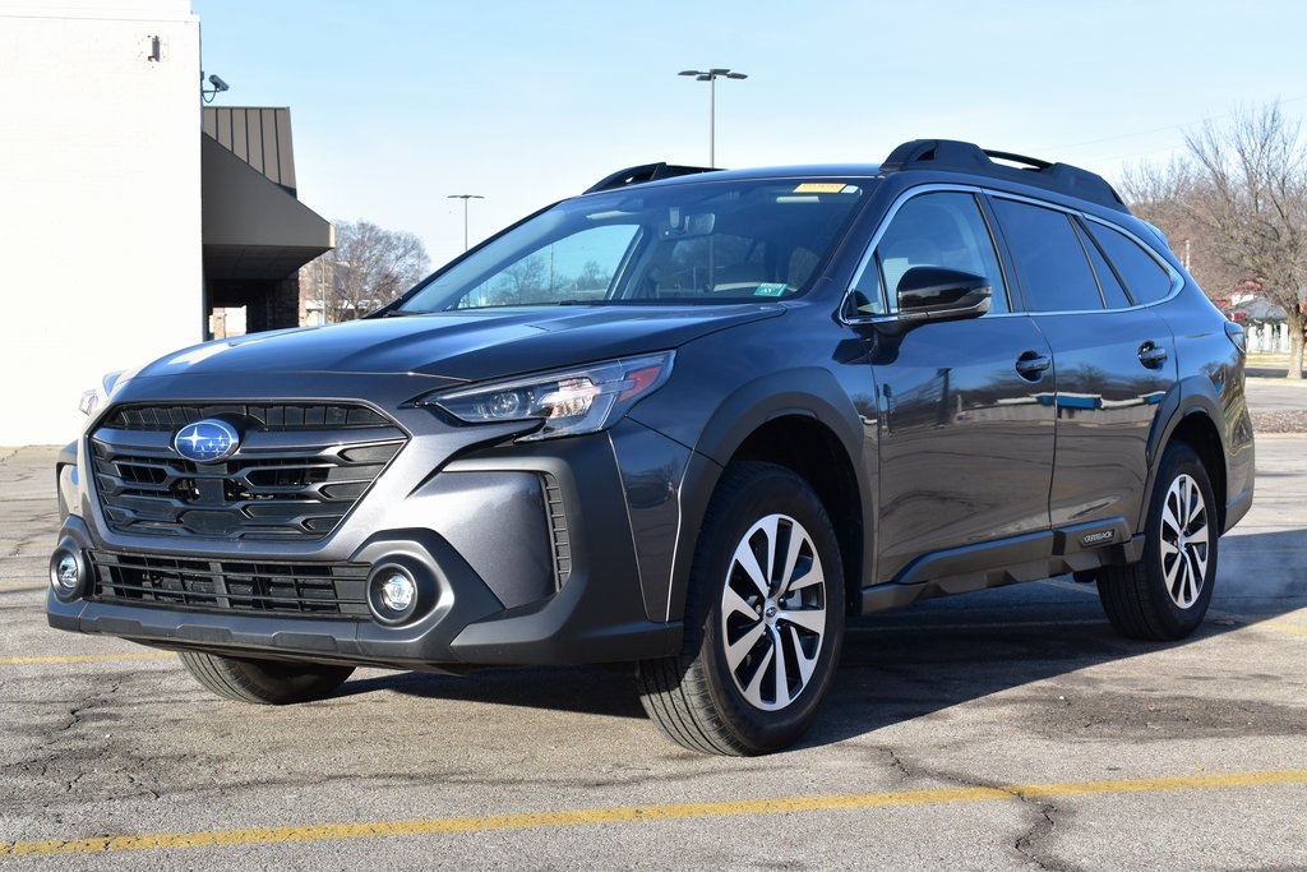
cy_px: 436
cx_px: 654
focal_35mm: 54
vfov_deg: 25.1
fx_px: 1961
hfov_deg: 36.9
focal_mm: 36
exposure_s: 1/250
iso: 400
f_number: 10
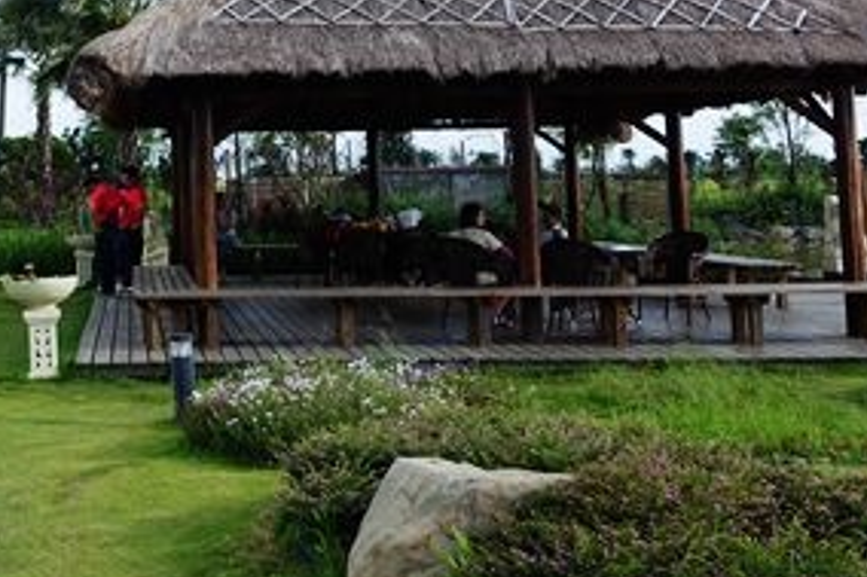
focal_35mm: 55
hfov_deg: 34.4
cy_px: 63
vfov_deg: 23.9
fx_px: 1324
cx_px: 95
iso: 125
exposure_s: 1/320
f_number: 5.6
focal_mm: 8.9
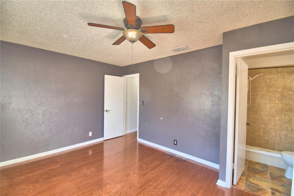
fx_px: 122
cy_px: 98
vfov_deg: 77.3
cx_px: 147
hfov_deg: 100.4
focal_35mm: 15
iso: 400
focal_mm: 10
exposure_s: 1/60
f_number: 4.5
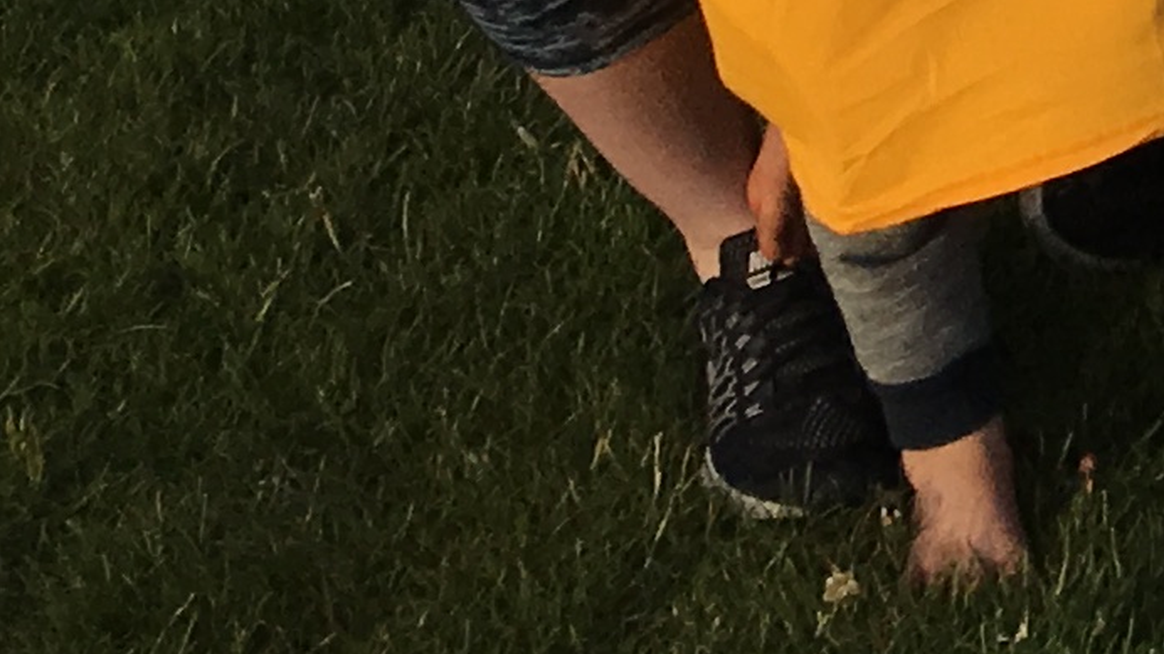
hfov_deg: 10.2
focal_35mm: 184
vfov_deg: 6.0
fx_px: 5678
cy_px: -1506
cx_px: 2809
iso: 25
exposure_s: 1/754
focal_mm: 4.15
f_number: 2.2
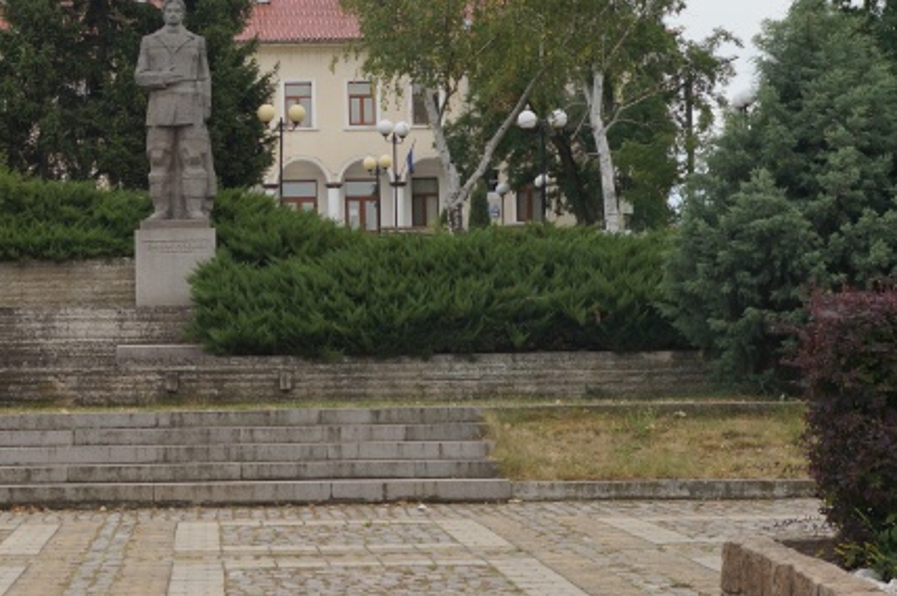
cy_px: 192
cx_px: 96
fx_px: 2091
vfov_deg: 16.2
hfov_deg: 23.6
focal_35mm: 84
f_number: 5
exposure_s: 1/250
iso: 100
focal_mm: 30
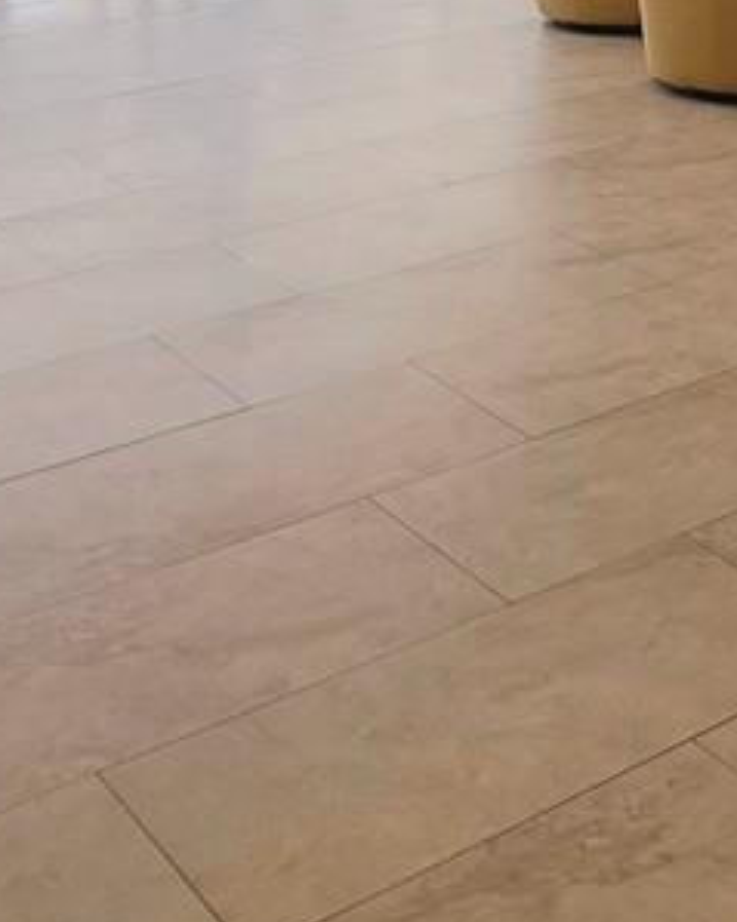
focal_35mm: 68
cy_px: -247
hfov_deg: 20.6
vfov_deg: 24.6
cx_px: 944
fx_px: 1855
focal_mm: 2.2
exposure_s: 1/120
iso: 20
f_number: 1.9
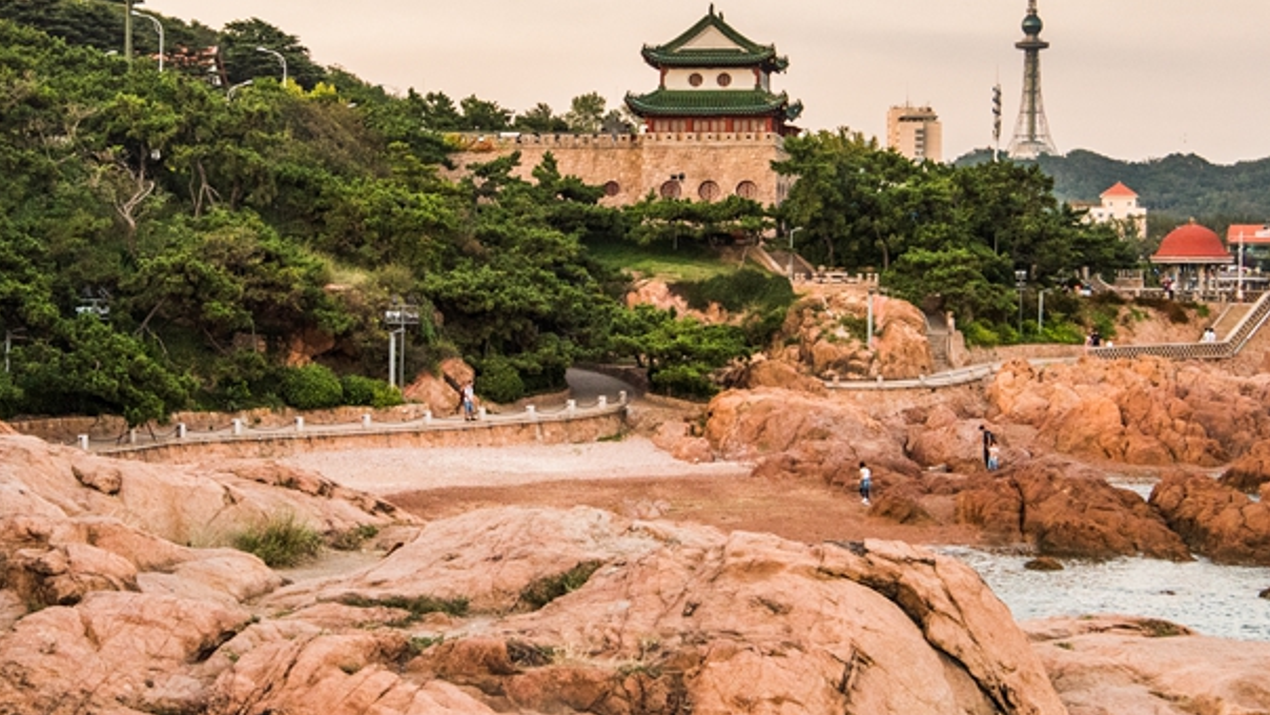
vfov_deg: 16.1
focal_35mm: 75
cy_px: 243
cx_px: 616
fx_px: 2526
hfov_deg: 28.2
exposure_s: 1/100
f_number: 9
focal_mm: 40
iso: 1000
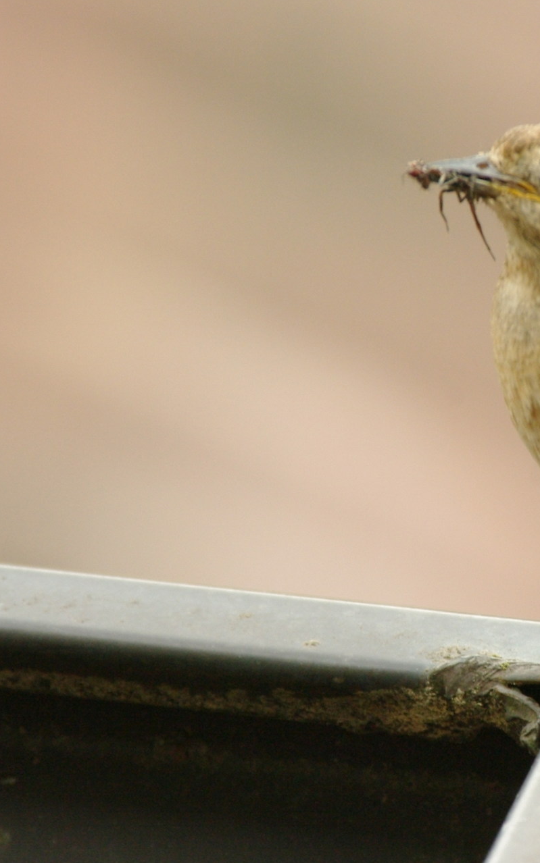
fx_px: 20246
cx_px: 666
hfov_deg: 1.5
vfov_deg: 2.4
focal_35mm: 860
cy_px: 372
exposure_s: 1/180
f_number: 8
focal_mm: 300
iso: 1600
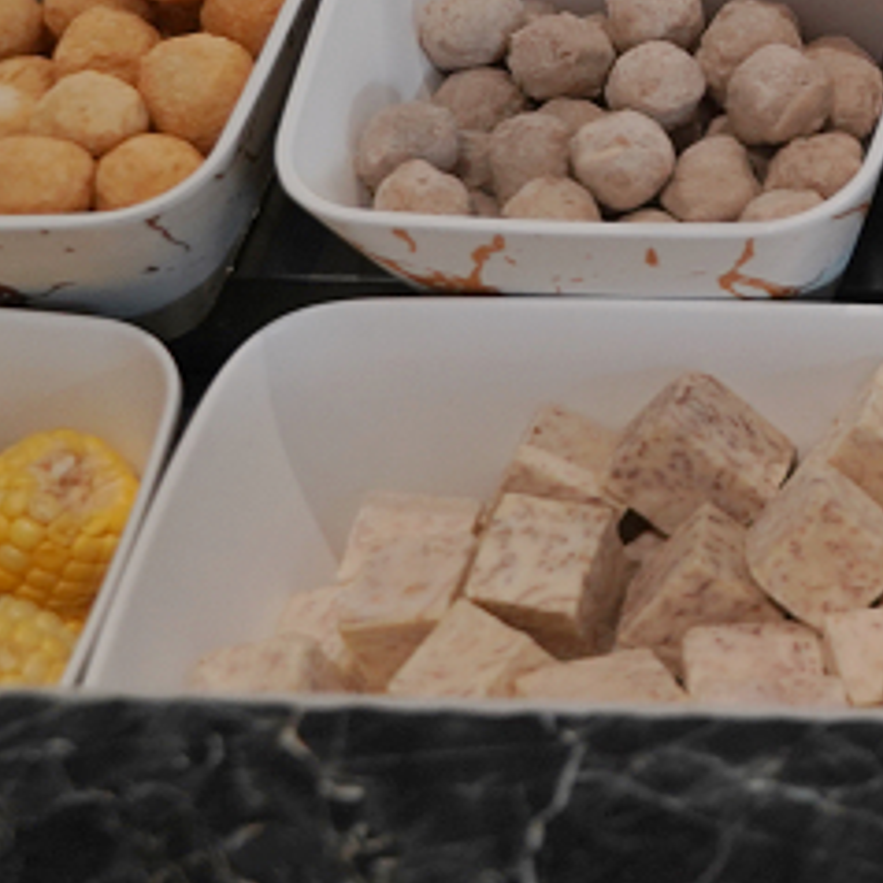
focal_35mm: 120
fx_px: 3463
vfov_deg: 13.8
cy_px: -386
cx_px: 1796
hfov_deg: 12.6
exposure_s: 1/160
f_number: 4
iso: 500
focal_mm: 28
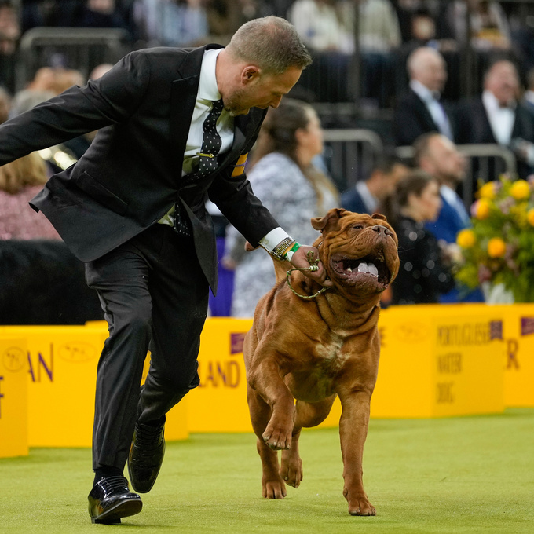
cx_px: 245
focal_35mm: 384
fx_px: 6702
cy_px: 267
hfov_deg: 4.6
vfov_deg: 4.6
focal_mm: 200
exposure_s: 1/1250
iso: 2000
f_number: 2.8
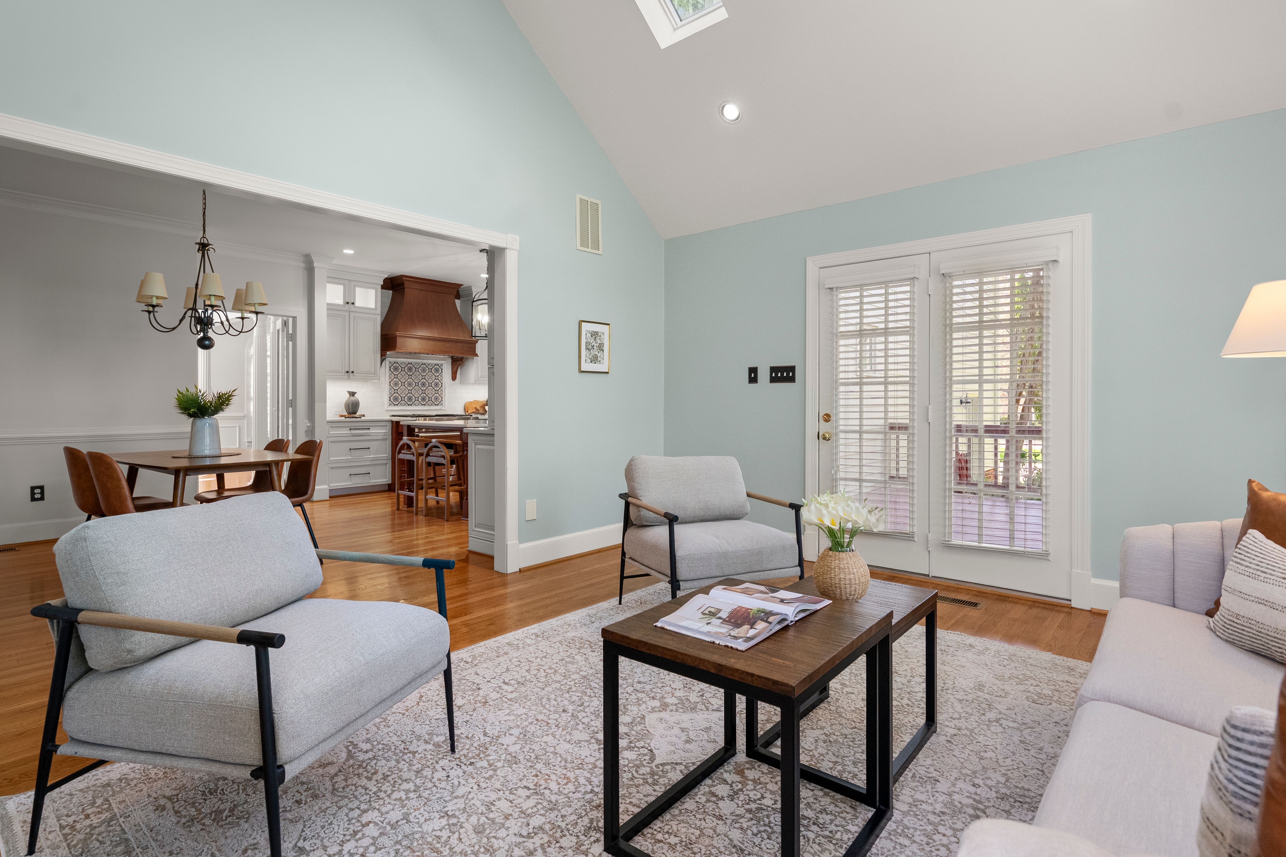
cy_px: 416
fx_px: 607
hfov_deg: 93.3
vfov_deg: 70.4
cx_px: 651
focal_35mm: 17
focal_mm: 15
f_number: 6.3
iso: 2000
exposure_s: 1/25
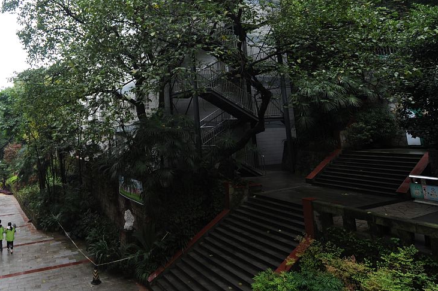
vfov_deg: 53.7
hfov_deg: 71.2
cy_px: 92
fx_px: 280
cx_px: 112
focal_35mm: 23
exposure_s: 1/200
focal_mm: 14
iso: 400
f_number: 4.5
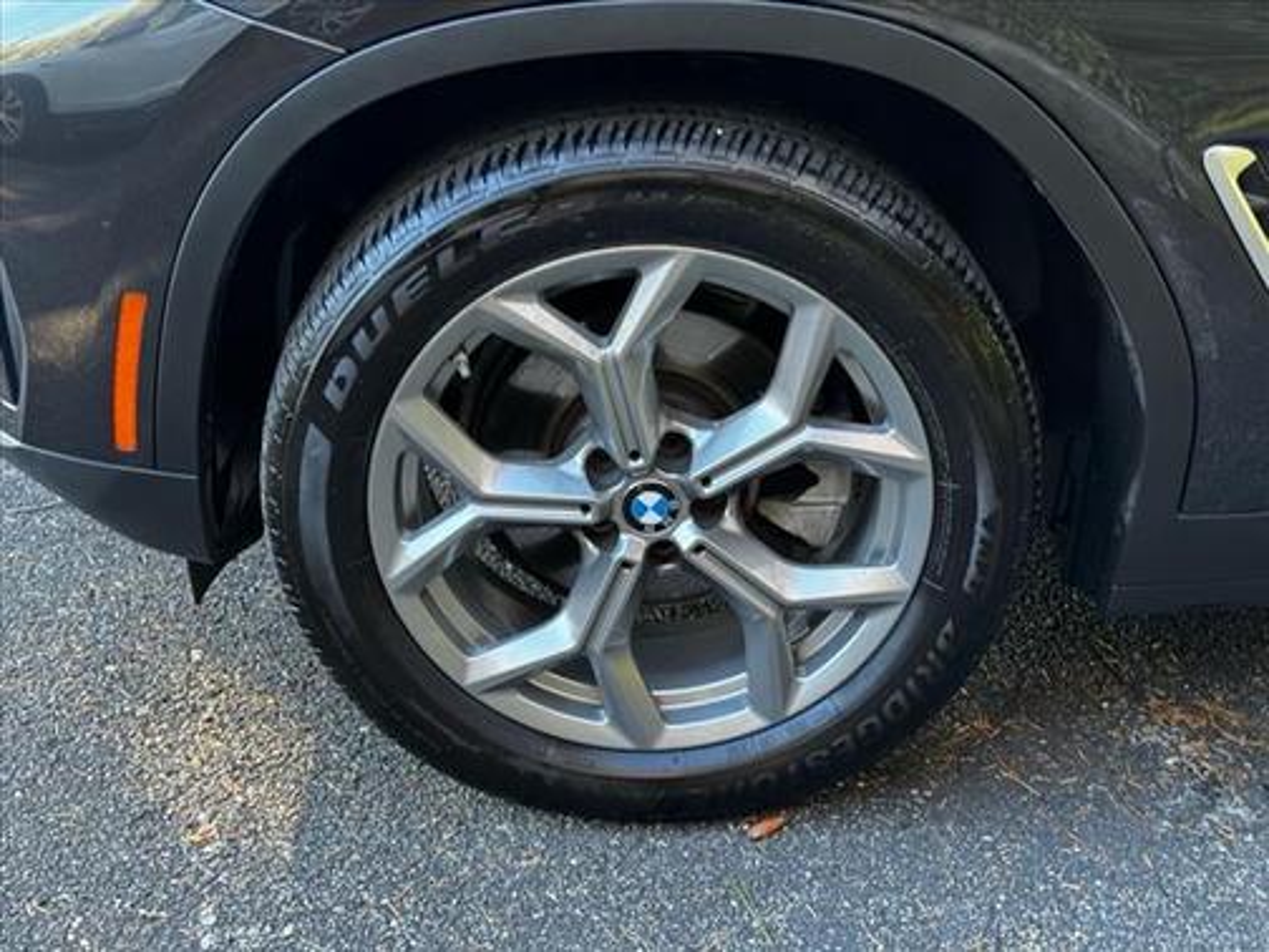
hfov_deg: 39.7
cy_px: 476
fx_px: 1760
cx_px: 634
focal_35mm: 48
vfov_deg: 30.3
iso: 125
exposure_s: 1/60
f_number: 1.78
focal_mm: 6.76
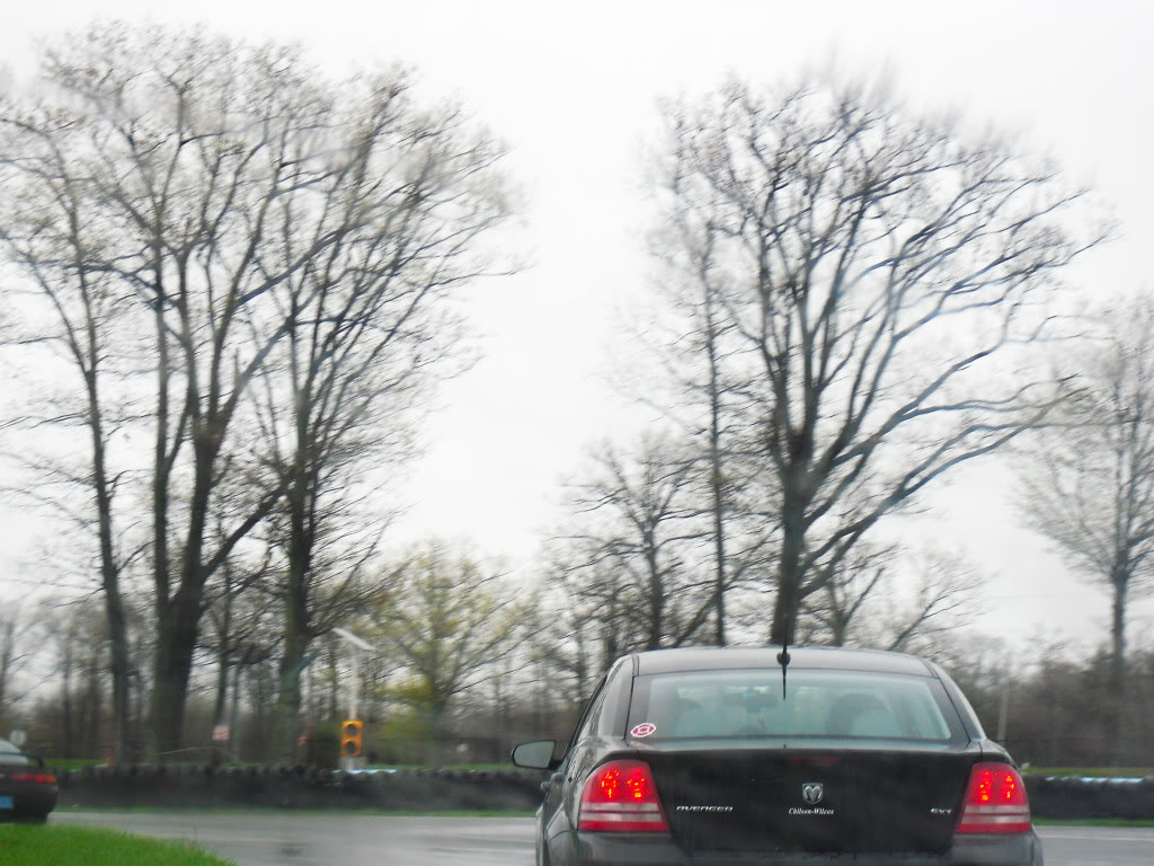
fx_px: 3567
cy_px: 433
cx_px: 577
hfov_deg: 18.4
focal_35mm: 107
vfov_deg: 13.8
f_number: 5.6
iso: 200
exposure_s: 1/125
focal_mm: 18.9
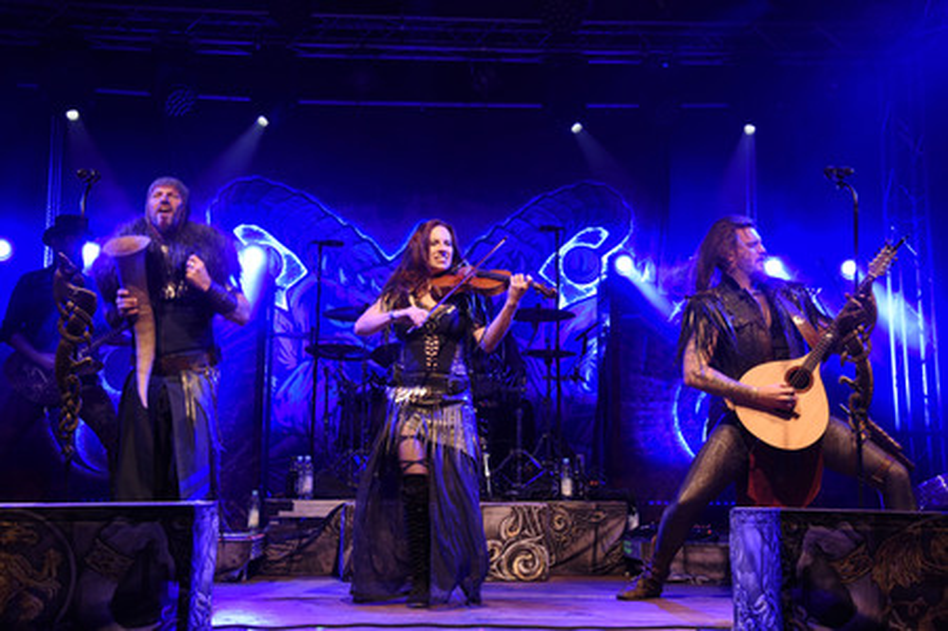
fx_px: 1210
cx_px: 474
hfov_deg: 42.8
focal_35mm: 46
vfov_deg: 29.2
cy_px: 316
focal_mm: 46
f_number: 5.6
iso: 1600
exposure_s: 1/60
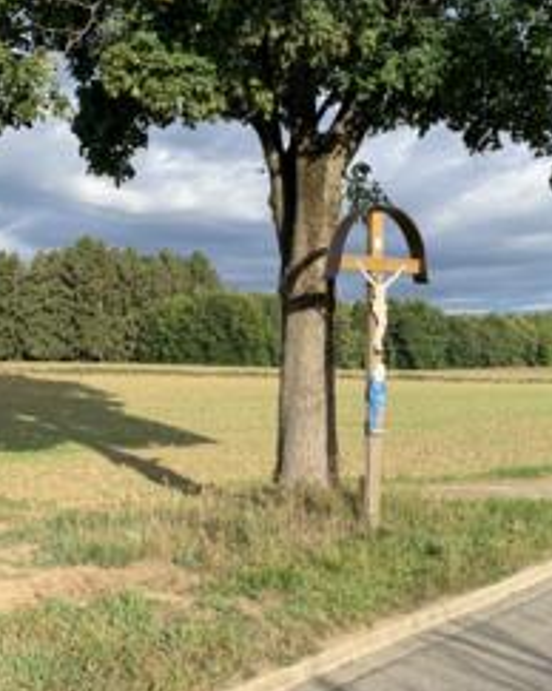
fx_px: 941
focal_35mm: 46
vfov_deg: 40.3
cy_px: 373
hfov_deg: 32.6
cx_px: 322
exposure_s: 1/1032
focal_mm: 4.25
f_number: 1.8
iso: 25
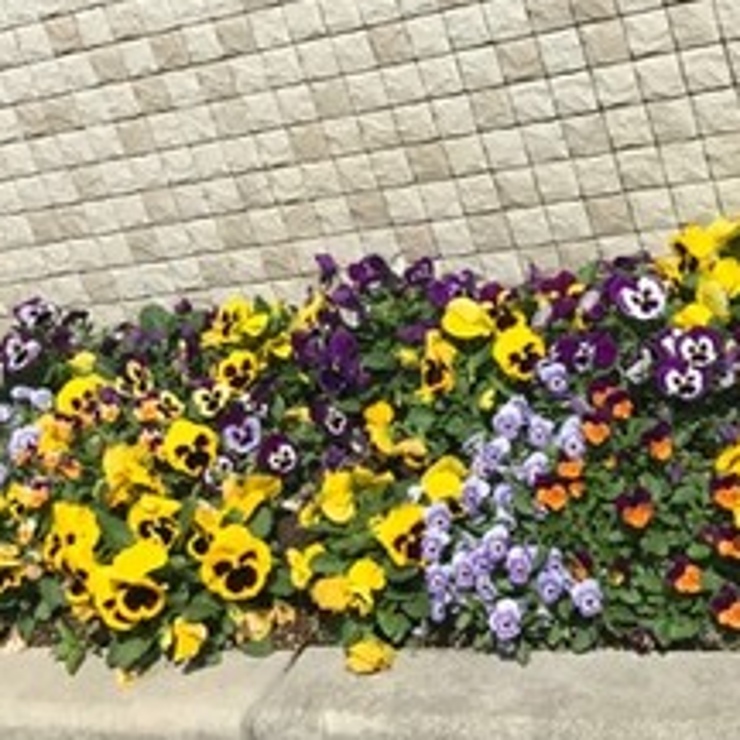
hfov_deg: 27.3
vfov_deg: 27.0
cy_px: 195
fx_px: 1524
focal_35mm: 63
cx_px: 368
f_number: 1.8
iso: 20
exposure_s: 1/3300
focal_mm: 3.99
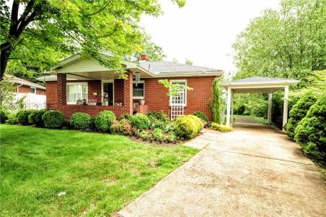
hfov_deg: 92.5
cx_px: 163
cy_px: 108
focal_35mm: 17
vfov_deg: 69.5
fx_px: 156
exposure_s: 1/200
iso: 400
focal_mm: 11.5
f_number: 8
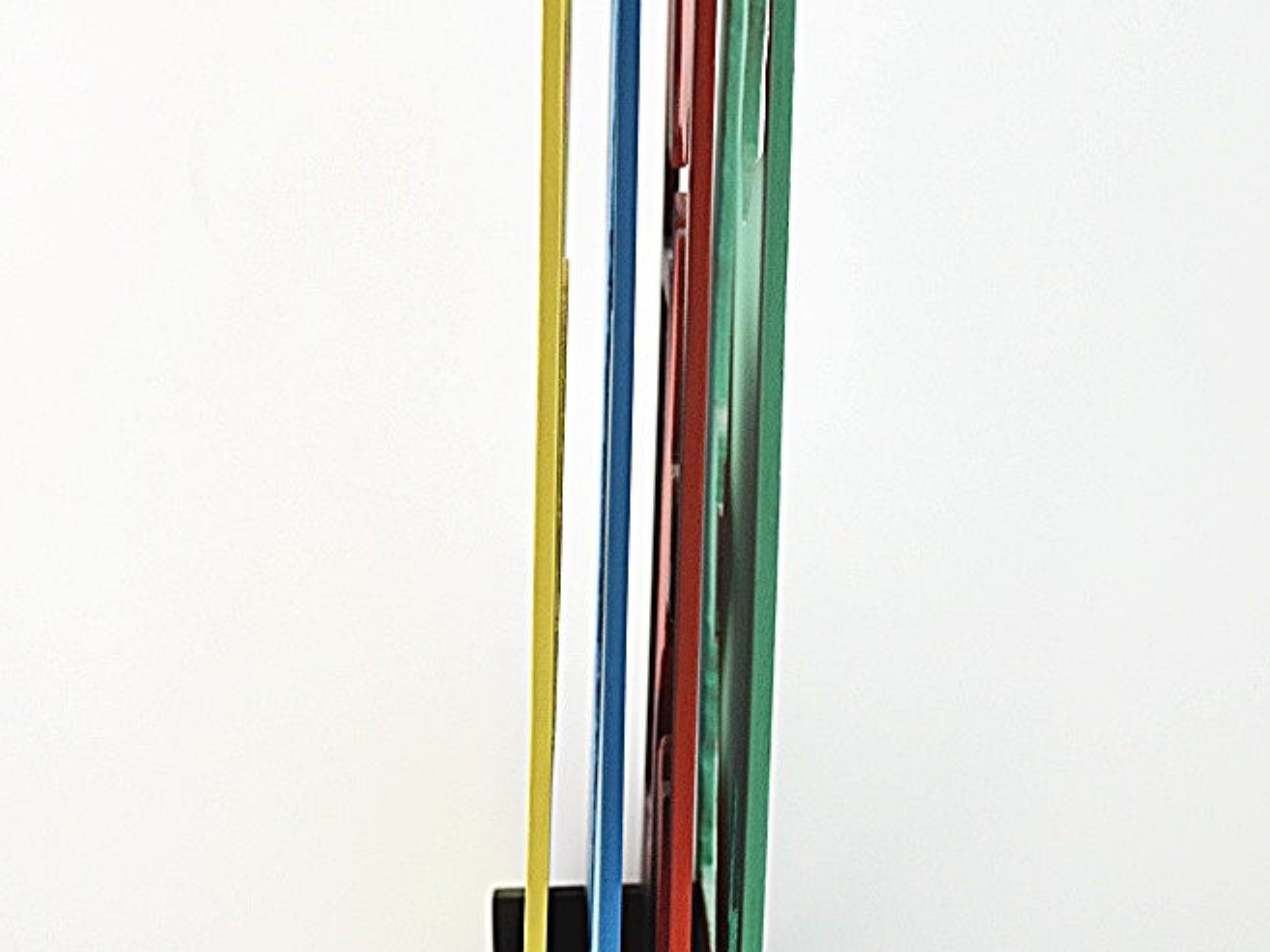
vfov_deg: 19.2
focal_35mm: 77
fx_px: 2816
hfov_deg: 25.4
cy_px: 411
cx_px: 639
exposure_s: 1/125
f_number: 5.6
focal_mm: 35
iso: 250
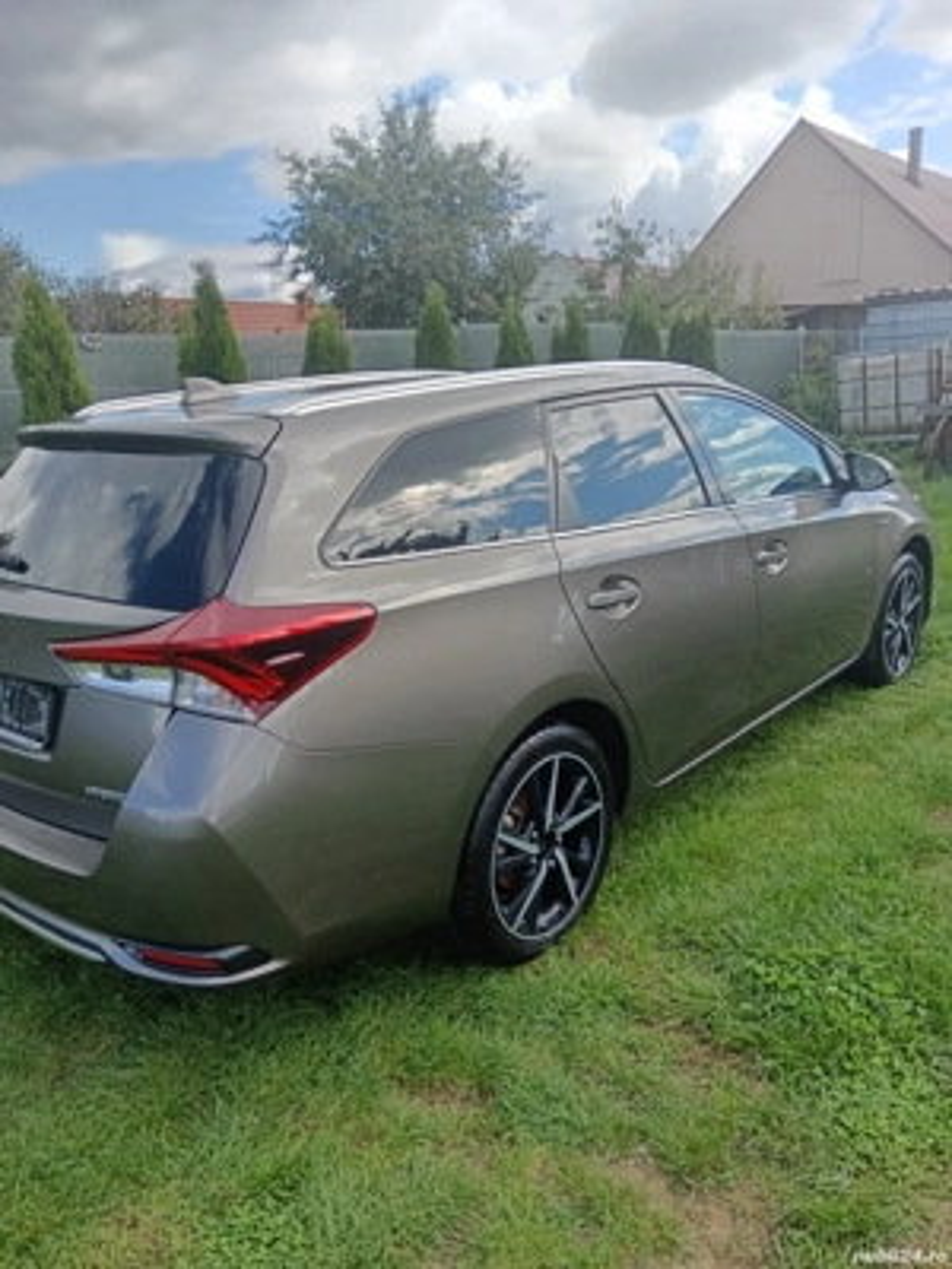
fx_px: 990
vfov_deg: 65.3
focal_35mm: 27
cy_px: 634
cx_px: 476
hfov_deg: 51.4
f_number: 1.9
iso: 100
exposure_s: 1/543
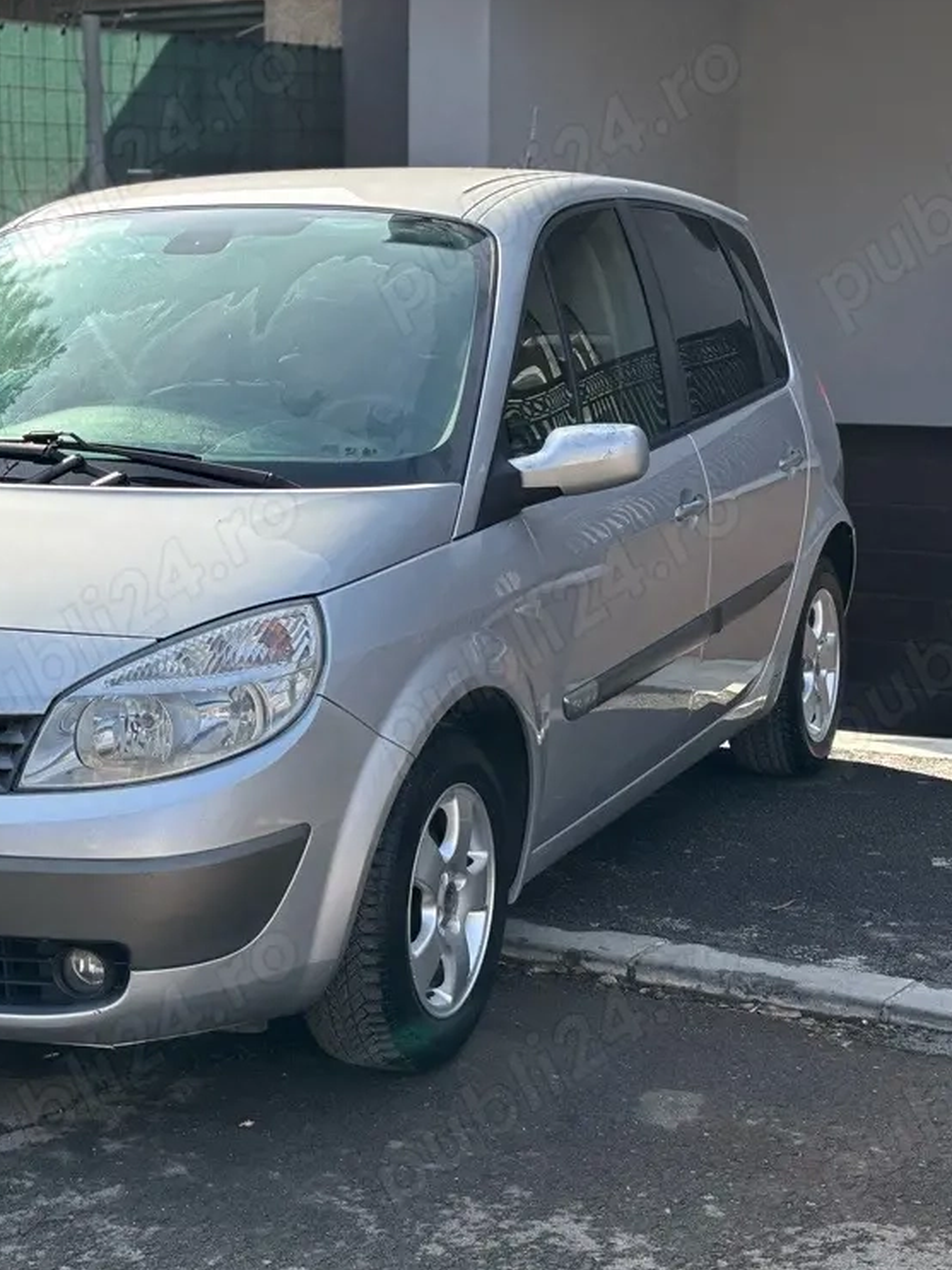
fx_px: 2568
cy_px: 636
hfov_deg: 20.8
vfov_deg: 27.8
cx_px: 227
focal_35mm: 70
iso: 32
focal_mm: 5.96
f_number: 1.6
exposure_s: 1/1164
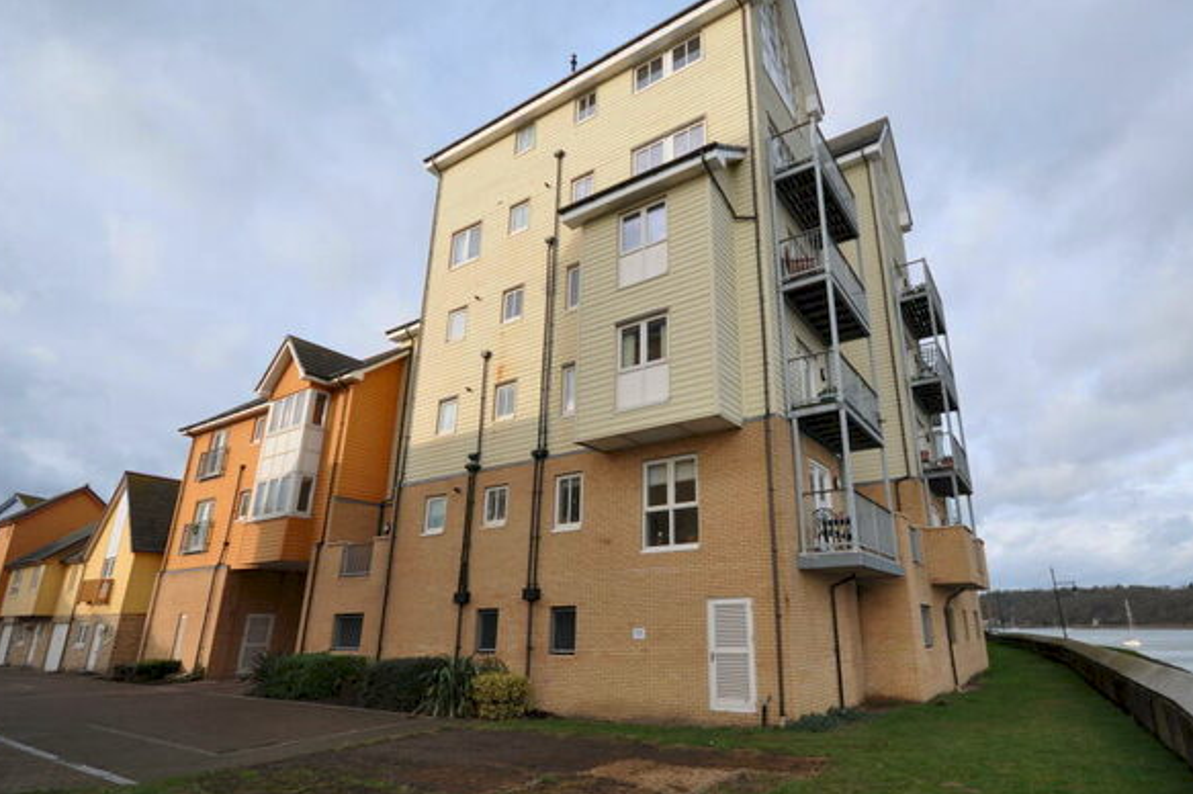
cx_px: 688
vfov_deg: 67.3
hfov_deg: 89.4
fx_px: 596
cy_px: 406
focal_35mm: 18
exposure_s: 1/200
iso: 200
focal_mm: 10
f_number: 7.1
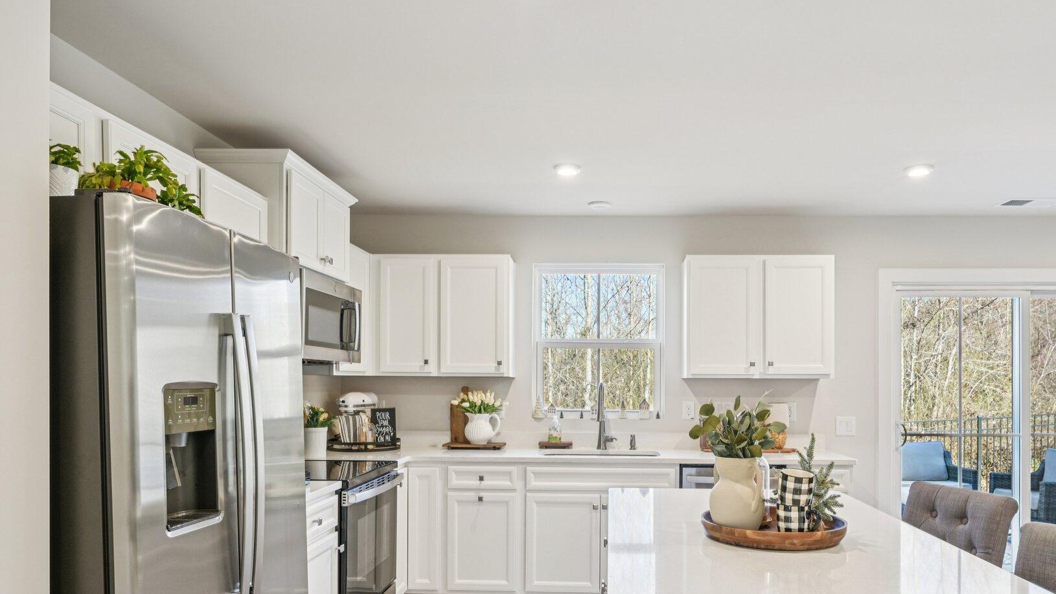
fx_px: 700
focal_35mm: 25
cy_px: 383
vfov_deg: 45.5
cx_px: 580
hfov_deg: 73.9
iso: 400
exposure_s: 1/20
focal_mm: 19
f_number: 8
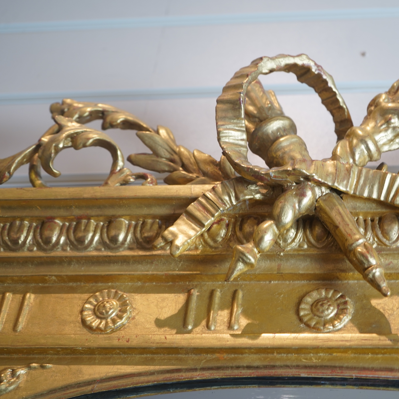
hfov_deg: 23.8
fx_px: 939
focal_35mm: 72
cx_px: 288
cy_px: 200
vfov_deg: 24.0
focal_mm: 56
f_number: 5
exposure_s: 1/40
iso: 500
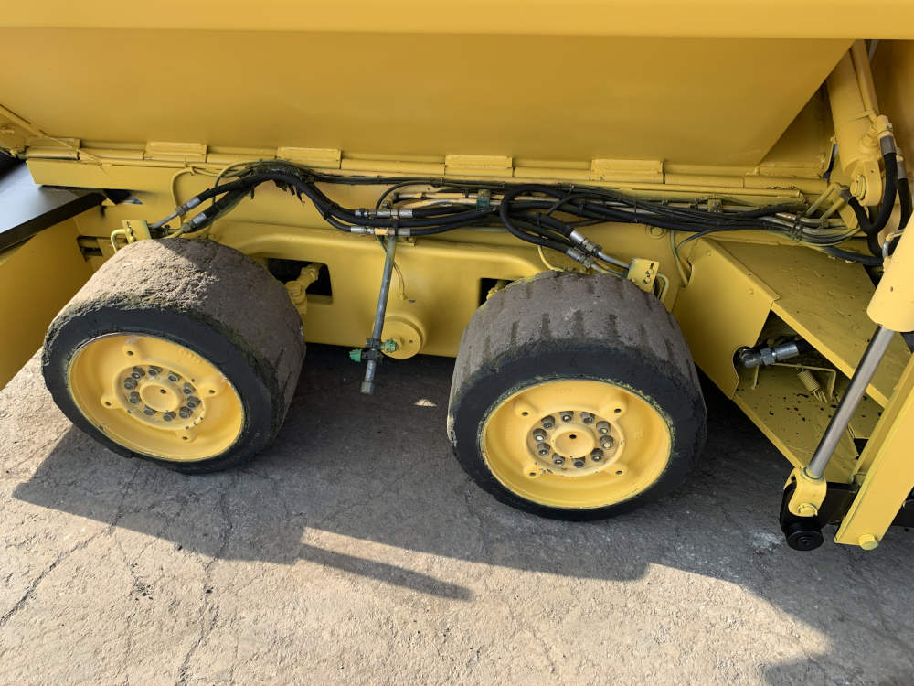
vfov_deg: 53.1
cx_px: 457
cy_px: 343
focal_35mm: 26
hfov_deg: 67.3
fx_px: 687
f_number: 1.8
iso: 25
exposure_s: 1/413
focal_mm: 4.25
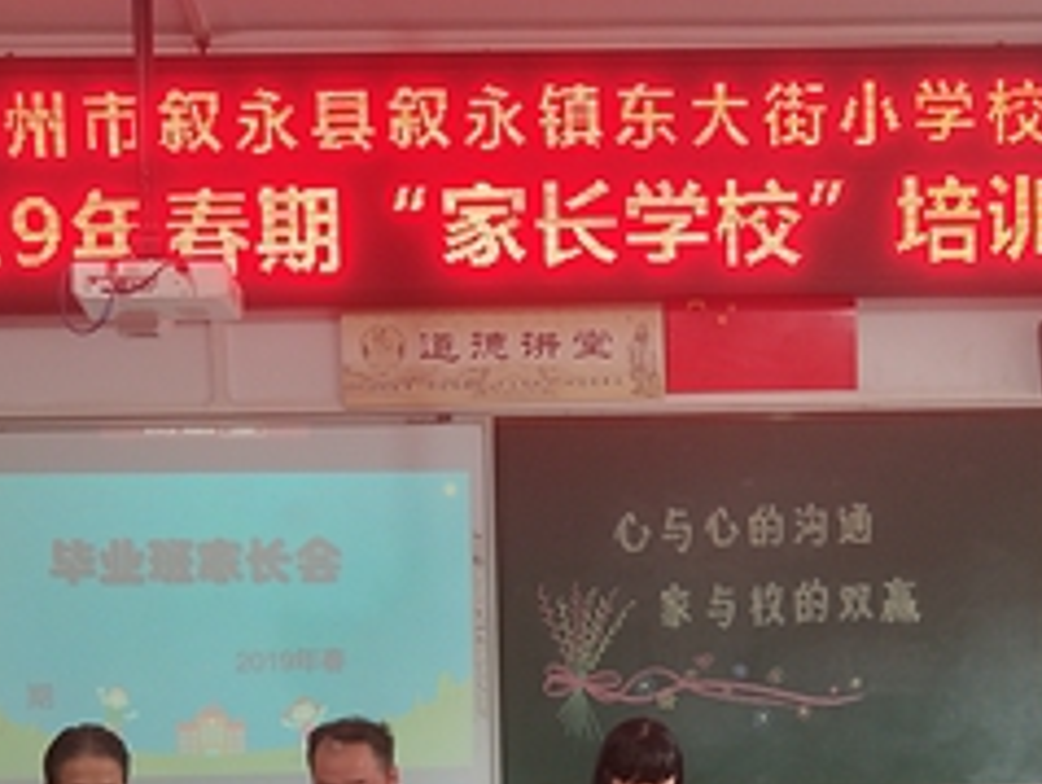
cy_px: 799
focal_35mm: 63
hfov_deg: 30.7
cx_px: 543
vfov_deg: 22.4
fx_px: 1898
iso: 174
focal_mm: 3.95
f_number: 1.8
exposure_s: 1/50
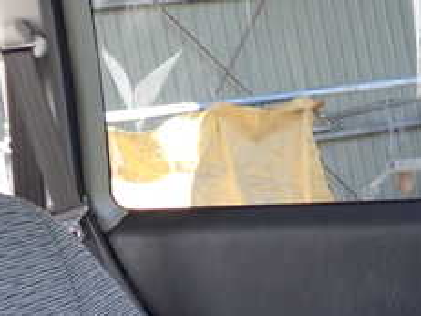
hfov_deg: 24.2
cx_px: 394
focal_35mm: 78
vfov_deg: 18.8
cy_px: 236
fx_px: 948
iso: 125
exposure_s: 1/60
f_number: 2.3
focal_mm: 5.4
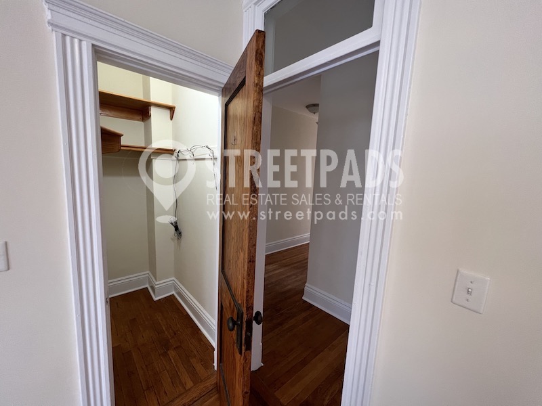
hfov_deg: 106.2
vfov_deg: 89.9
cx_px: 271
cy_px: 203
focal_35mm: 13
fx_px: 204
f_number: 1.8
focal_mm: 1.57
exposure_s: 1/60
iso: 125
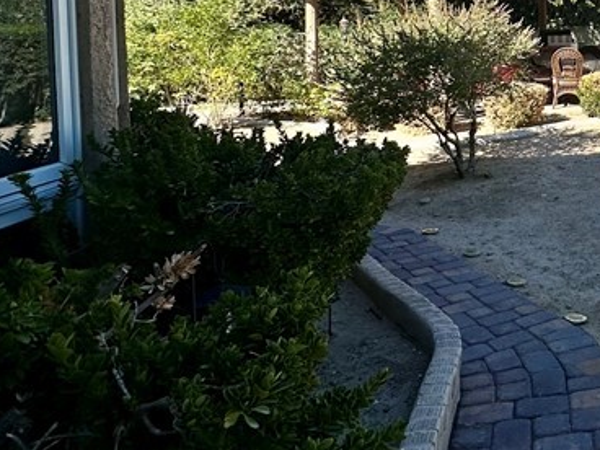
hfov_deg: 38.7
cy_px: 46
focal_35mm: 39
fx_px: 676
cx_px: 673
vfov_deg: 34.7
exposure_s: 1/1689
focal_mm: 2.22
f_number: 2.2
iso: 50
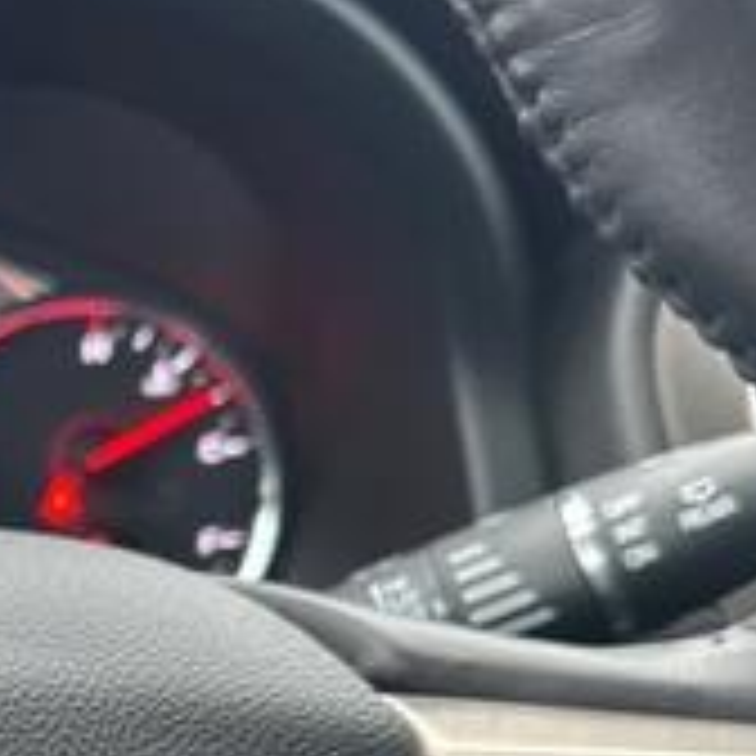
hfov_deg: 19.0
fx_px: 2001
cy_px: 909
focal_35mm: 81
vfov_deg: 20.1
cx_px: -346
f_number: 1.78
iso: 250
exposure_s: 1/76
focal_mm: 6.86
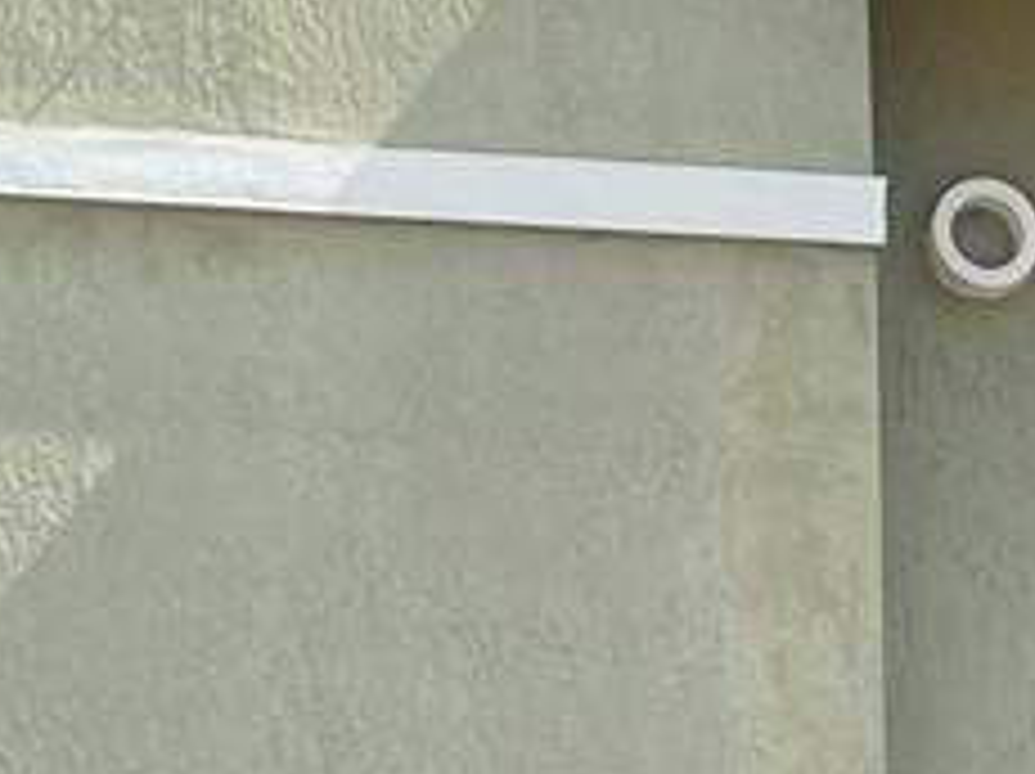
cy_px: 1400
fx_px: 5406
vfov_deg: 7.9
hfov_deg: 10.7
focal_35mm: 181
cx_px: 1296
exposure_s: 1/1754
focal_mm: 4.25
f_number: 1.8
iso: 32
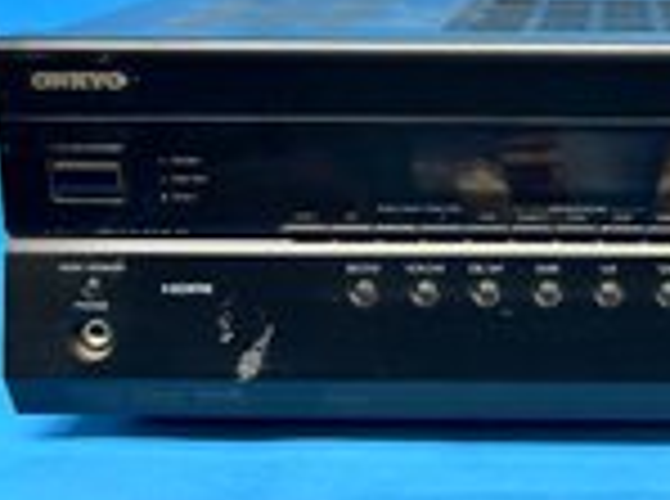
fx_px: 1159
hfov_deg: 30.8
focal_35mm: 60
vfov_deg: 23.9
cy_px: 92
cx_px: 600
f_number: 1.5
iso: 80
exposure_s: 1/60
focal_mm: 5.7
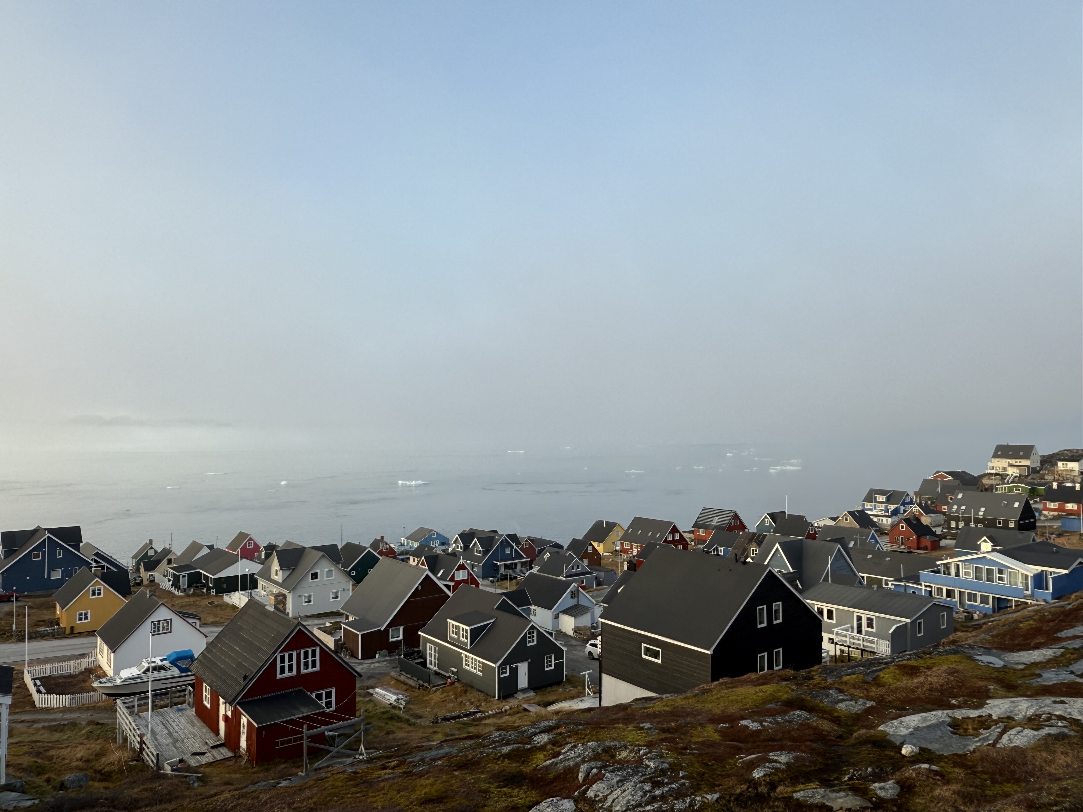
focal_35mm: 25
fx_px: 782
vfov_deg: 54.9
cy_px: 406
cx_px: 542
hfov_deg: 69.4
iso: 40
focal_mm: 2.22
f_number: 2.2
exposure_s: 1/526
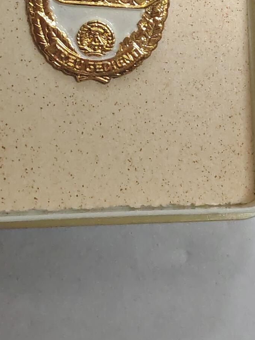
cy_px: 22
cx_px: 84
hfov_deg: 13.7
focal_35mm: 108
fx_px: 1061
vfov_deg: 17.9
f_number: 1.95
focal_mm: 5.52
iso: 1000
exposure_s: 1/50
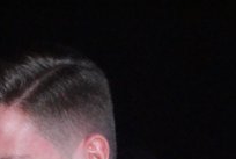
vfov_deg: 4.6
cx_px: 164
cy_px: 292
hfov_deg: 7.0
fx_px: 1932
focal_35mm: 294
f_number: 7.1
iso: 1600
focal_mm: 50
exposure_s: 1/160
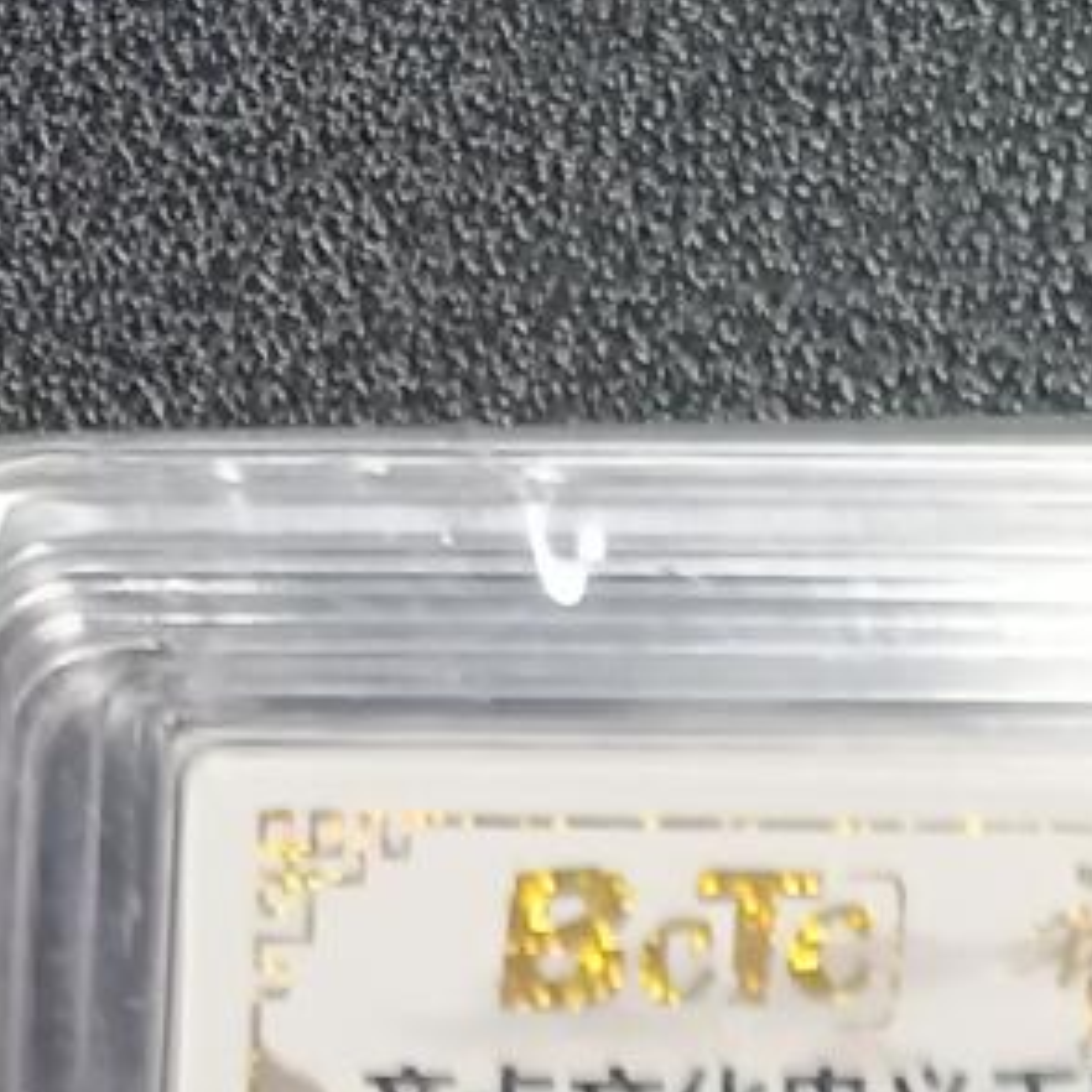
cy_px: 3202
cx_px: 1601
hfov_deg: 12.8
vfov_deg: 10.2
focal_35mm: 130
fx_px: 4640
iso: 1036
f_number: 1.7
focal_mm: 5.31
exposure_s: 1/50
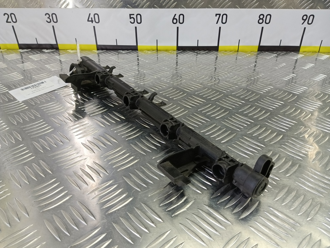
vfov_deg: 58.9
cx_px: 165
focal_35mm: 23
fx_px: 219
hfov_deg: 73.9
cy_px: 124
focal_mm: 4.11
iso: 139
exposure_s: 1/50
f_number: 1.6
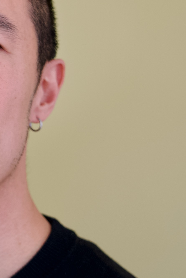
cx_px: -37
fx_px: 1014
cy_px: 164
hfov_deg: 10.3
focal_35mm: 131
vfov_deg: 15.6
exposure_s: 1/50
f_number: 4
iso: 320
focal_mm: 51
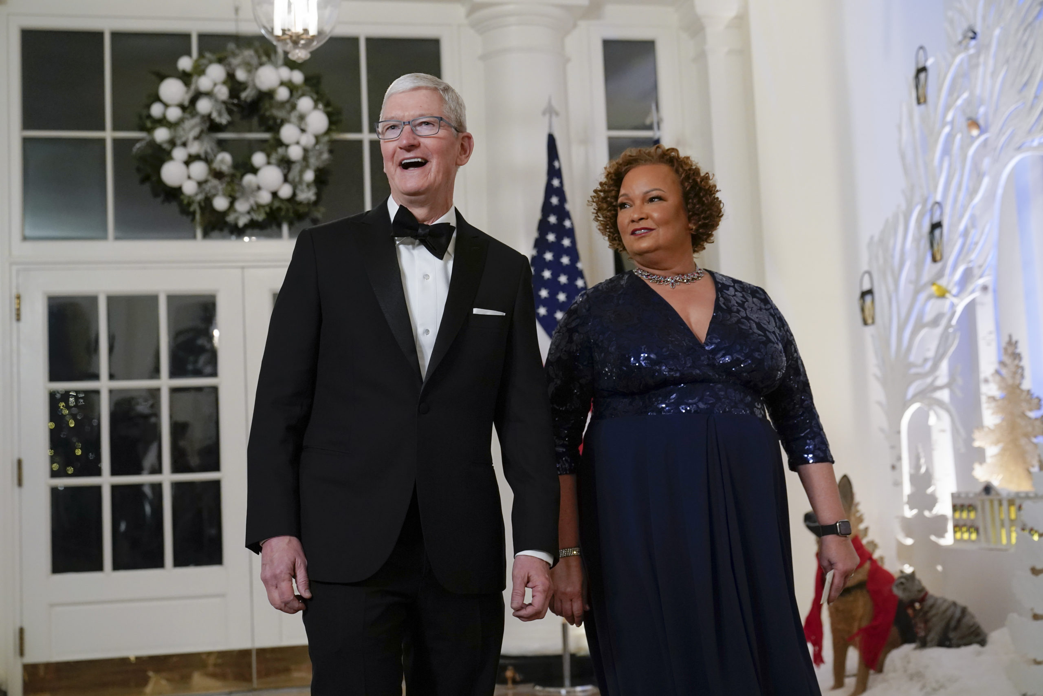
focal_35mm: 46
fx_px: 1333
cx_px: 522
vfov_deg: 29.2
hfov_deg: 42.7
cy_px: 348
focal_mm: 46
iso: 3200
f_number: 3.5
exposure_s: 1/250
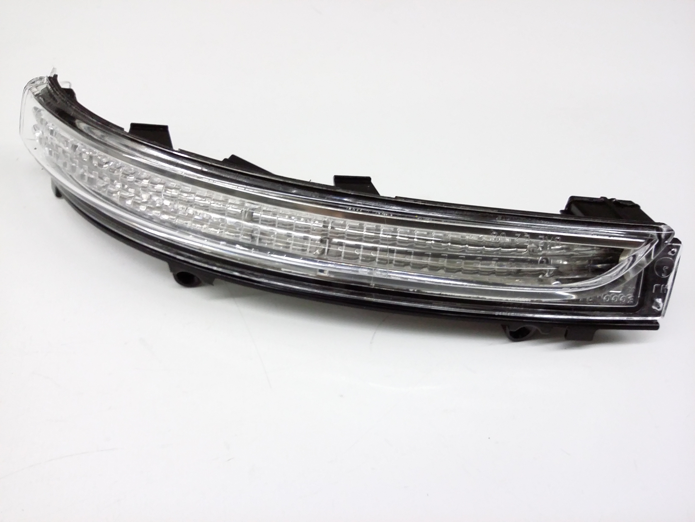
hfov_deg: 56.8
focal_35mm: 32
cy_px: 261
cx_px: 348
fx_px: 642
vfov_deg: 44.2
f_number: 2.4
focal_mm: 3.4
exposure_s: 1/17
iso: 160
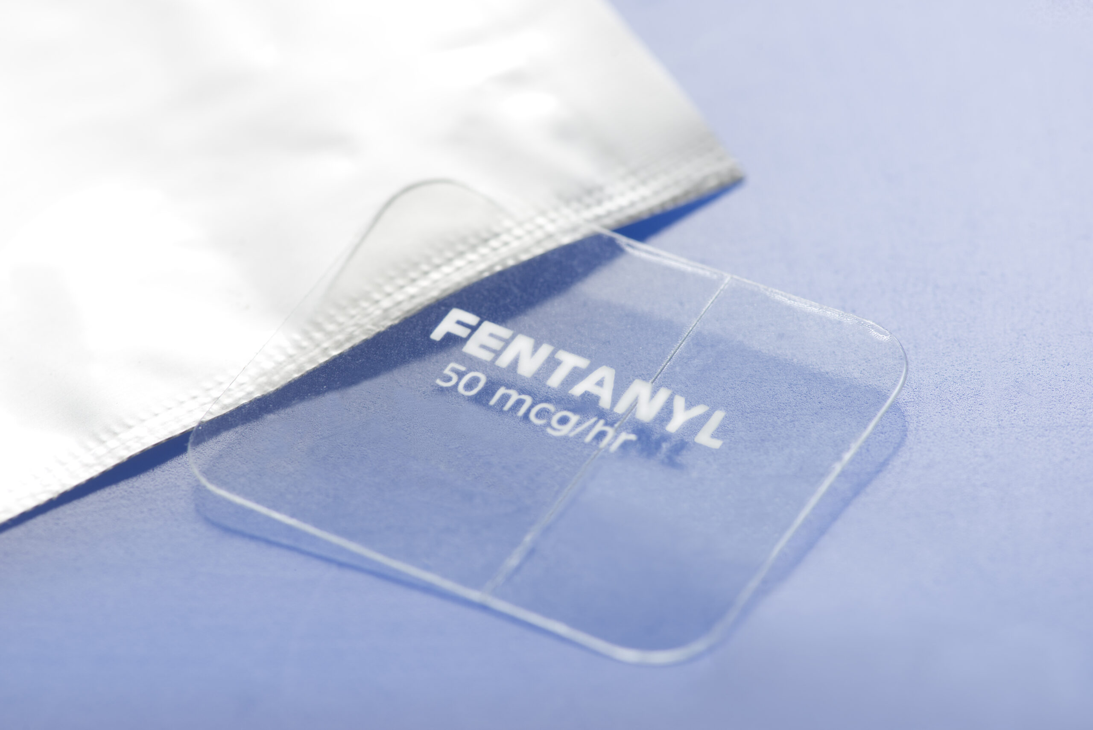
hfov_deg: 19.4
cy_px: 365
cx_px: 546
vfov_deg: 13.1
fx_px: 3189
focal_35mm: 105
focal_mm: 105
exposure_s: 1/50
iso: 100
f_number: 11
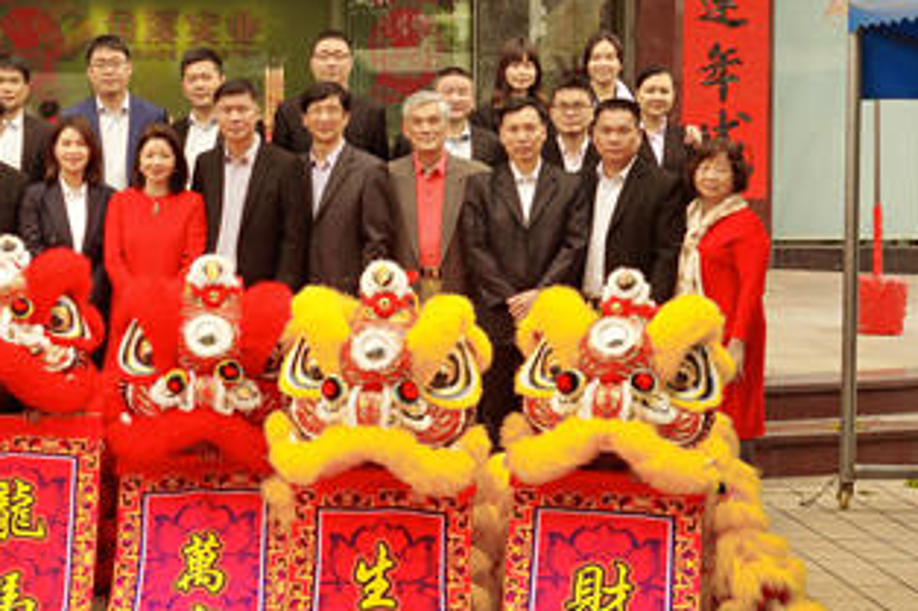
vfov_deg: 15.8
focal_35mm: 86
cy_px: 202
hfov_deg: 23.0
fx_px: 2192
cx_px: 73
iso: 100
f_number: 5.6
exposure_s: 1/125
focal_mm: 30
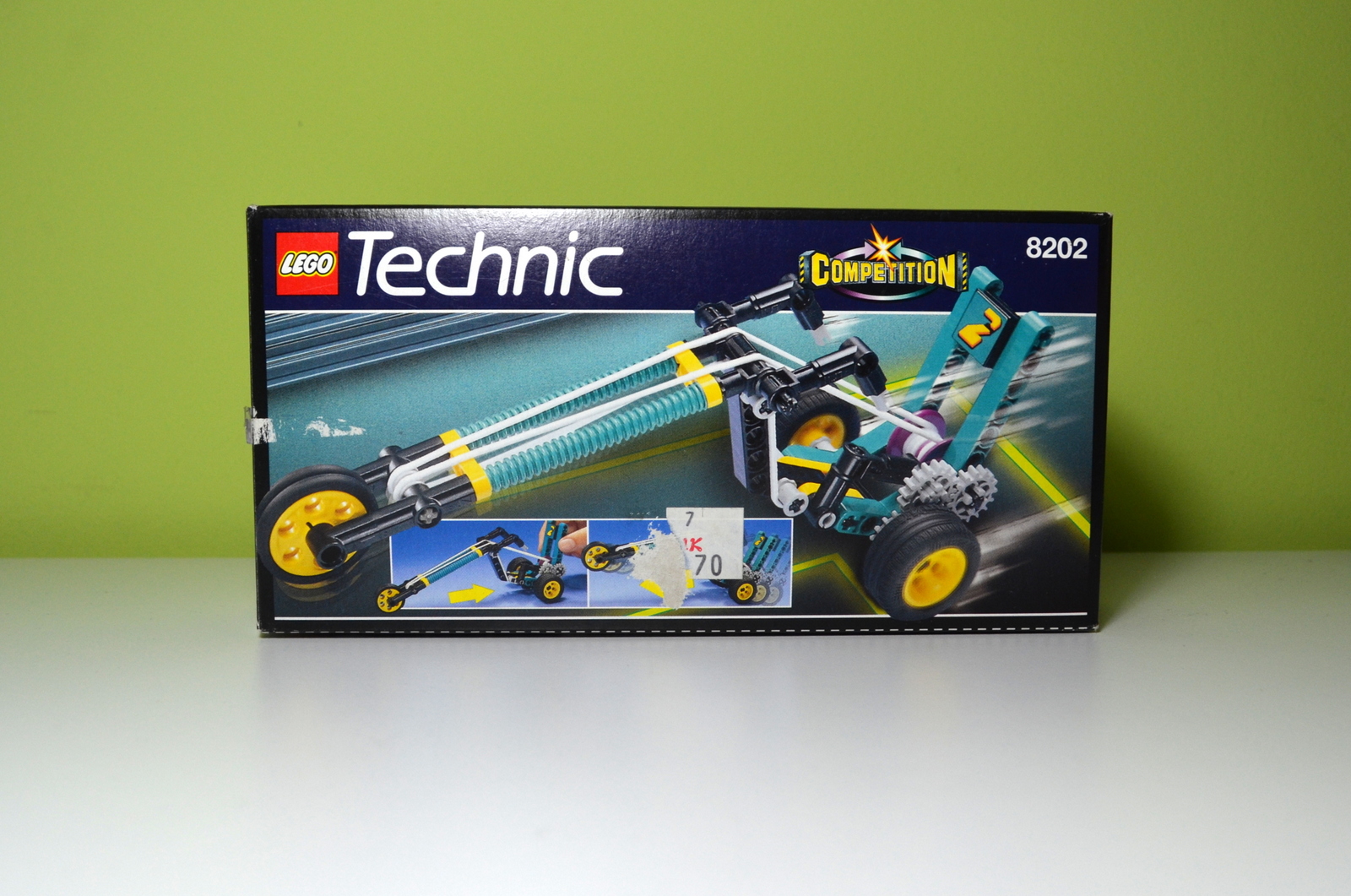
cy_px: 448
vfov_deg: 47.8
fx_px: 1012
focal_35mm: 27
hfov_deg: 67.5
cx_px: 676
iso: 400
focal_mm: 18
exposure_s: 1/125
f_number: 5.6
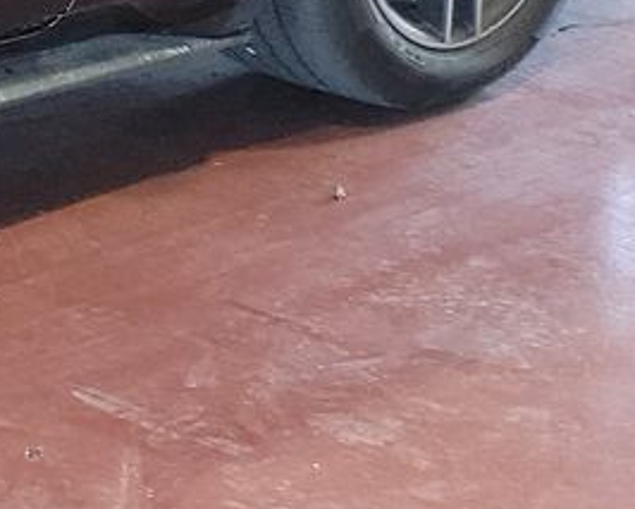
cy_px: -437
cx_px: -1160
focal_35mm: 141
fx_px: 2651
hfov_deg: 10.5
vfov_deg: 10.3
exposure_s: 1/59
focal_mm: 6.7
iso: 660
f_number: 1.8
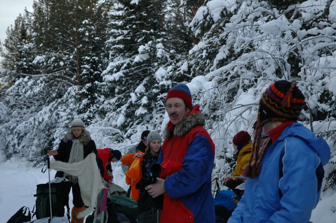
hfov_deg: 27.0
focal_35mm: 75
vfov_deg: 18.2
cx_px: 168
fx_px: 700
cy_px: 112
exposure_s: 1/100
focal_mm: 50
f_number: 4.5
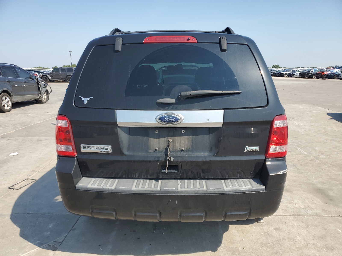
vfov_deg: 53.1
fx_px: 257
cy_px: 128
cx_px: 171
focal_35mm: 26
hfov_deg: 67.3
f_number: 1.5
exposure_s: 1/2000
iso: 50
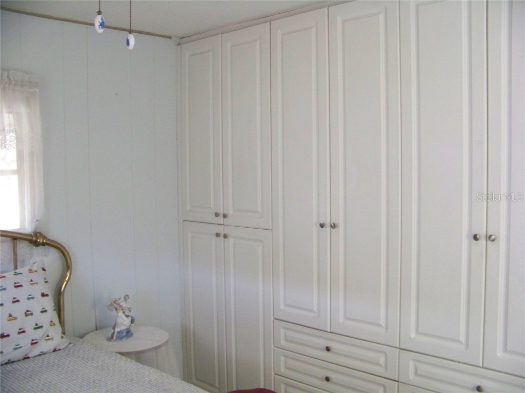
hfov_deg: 51.4
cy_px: 196
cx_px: 262
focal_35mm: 36
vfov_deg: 39.7
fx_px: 546
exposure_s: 1/15
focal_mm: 5.85
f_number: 2.8
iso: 400
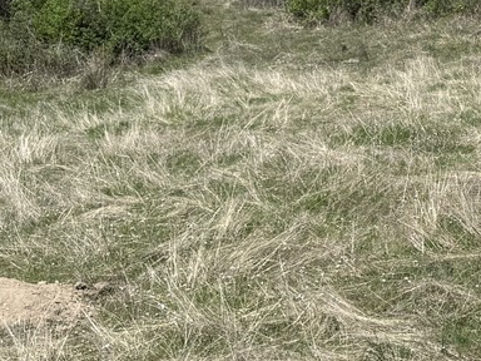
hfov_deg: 17.5
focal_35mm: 100
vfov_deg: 14.5
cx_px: 734
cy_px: -4
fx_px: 1390
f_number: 1.78
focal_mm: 6.76
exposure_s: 1/4673
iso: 80
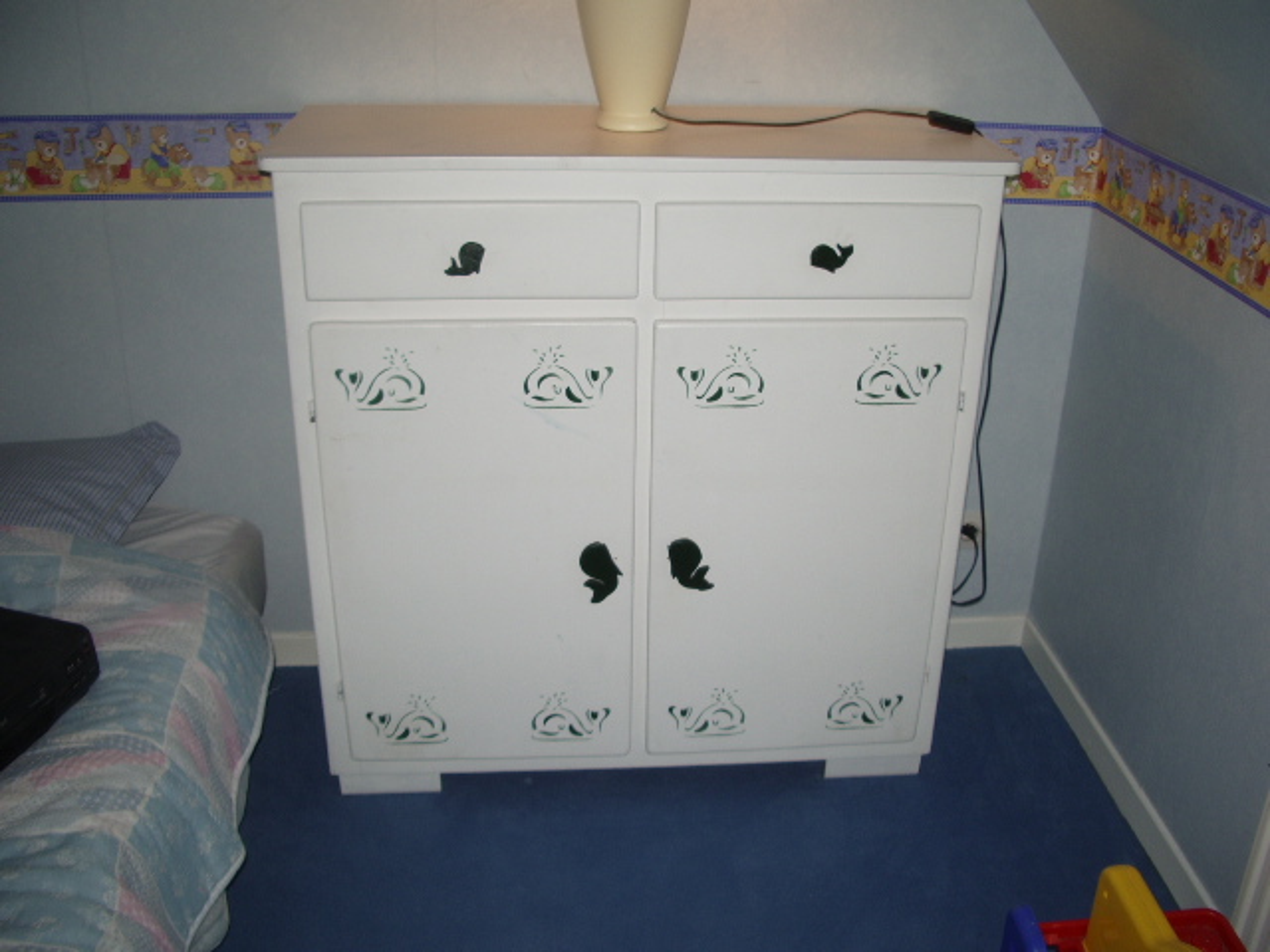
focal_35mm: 35
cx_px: 635
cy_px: 476
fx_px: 1284
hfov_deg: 52.6
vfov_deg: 40.7
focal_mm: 5.8
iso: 50
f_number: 2.6
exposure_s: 1/40
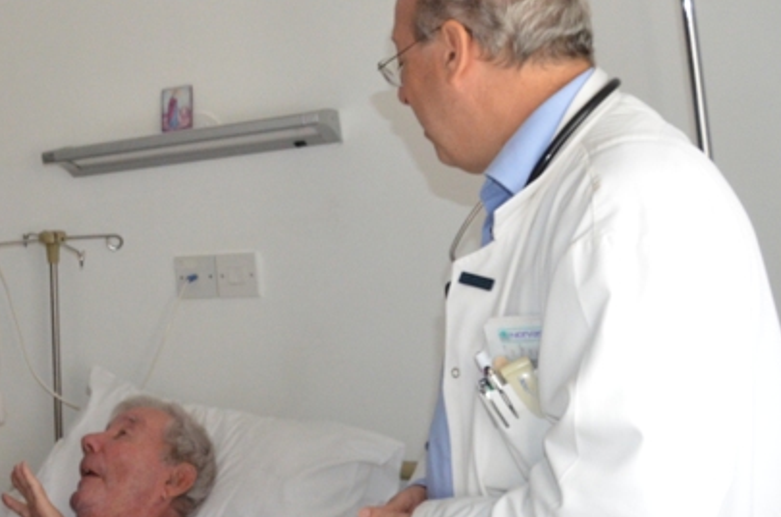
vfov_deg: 21.1
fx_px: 1385
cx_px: -73
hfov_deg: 28.6
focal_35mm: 64
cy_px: 195
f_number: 6.3
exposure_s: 1/250
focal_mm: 18
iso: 2000
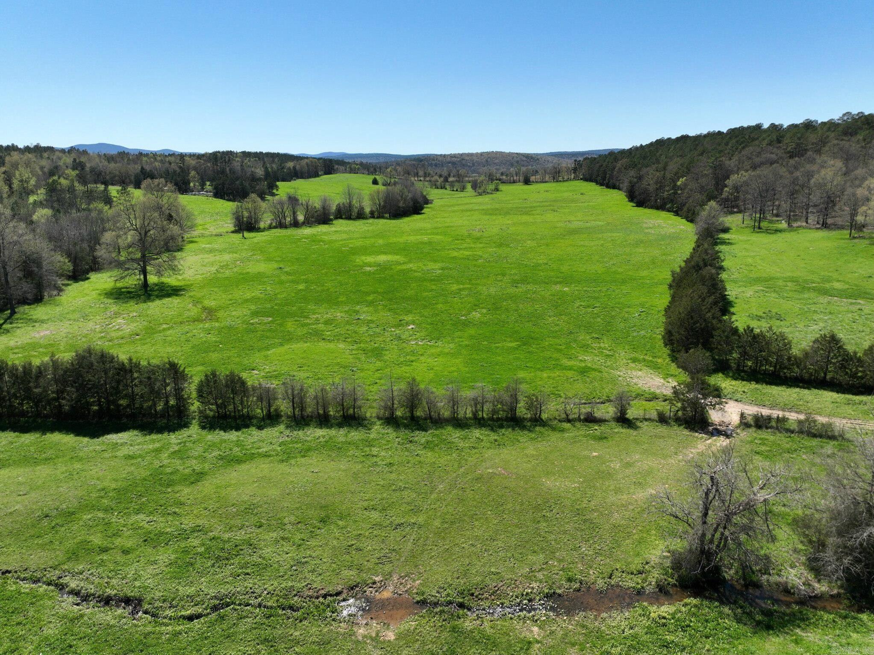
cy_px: 328
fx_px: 606
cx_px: 437
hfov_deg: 71.6
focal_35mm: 24
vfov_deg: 56.8
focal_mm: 12.29
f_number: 2.8
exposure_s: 1/2000
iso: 110
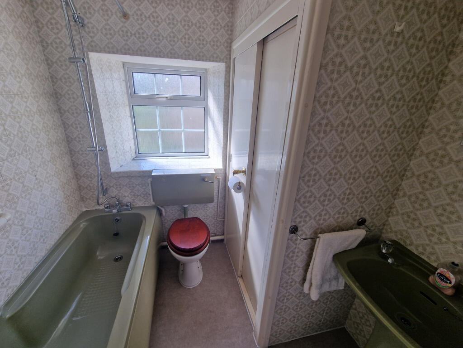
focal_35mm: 13
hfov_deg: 106.2
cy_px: 174
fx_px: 174
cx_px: 232
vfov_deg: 89.9
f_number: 2.2
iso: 50
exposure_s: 1/162
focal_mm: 2.2
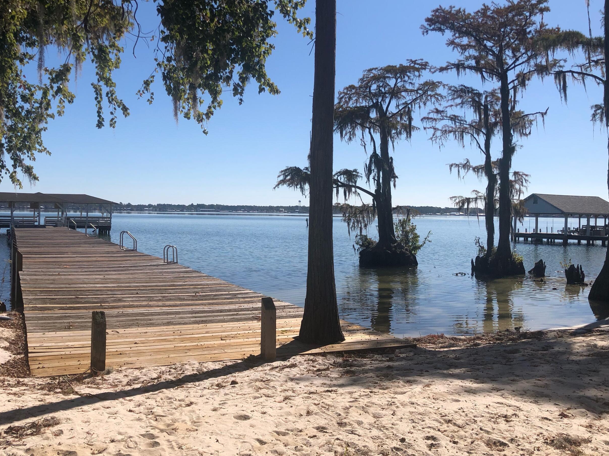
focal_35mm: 35
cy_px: 212
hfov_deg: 52.3
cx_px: 249
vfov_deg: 40.7
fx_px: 616
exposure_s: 1/3436
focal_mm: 4
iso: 25
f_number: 1.8
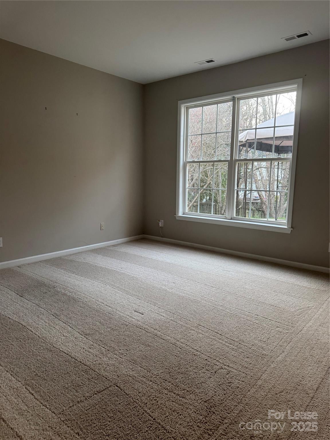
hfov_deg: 56.8
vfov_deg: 71.6
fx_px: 305
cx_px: 165
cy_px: 220
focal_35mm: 24
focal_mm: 6.76
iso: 320
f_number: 1.78
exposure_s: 1/60
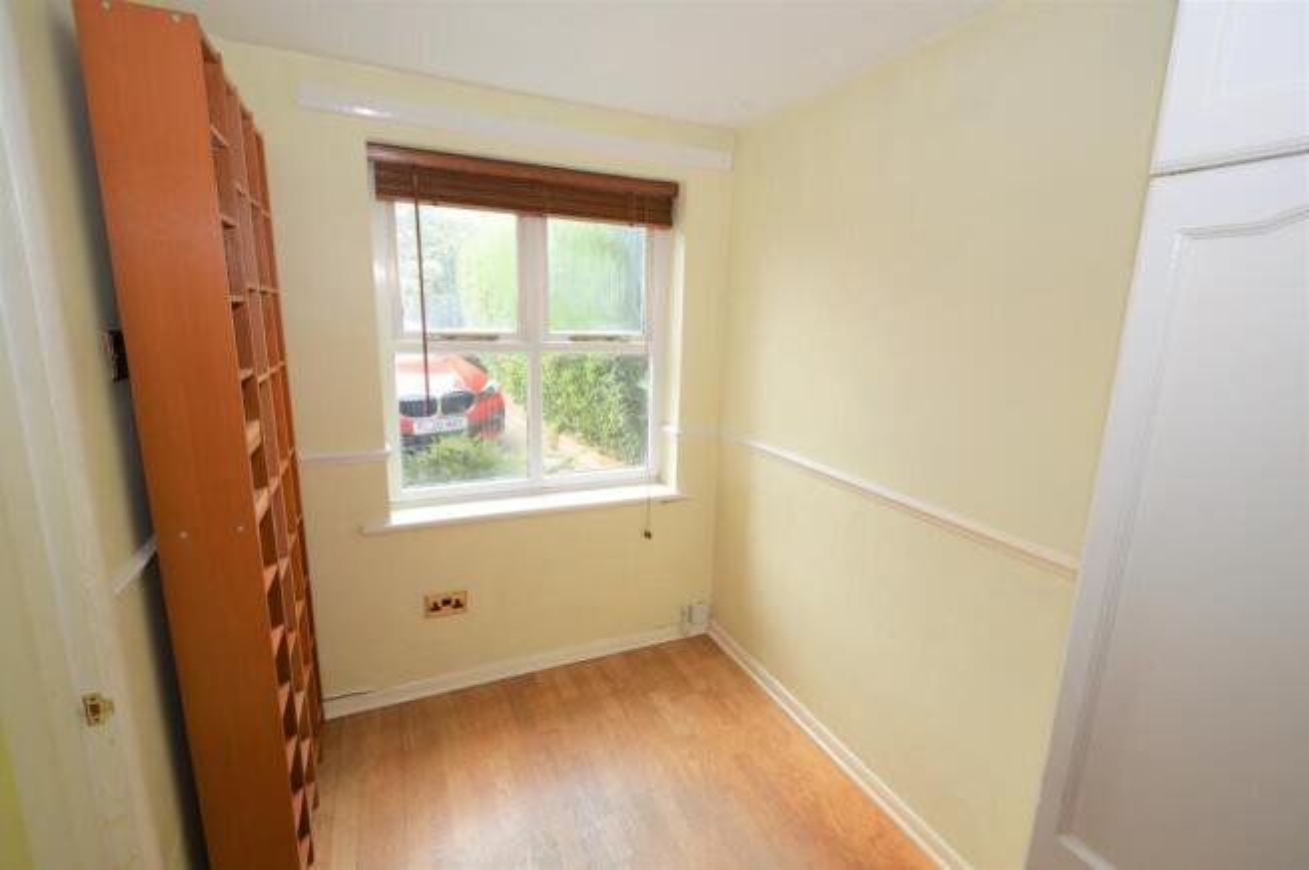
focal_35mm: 15
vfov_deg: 77.2
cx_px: 654
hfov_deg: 100.4
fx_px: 545
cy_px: 435
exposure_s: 1/125
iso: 400
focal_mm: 10
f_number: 5.6
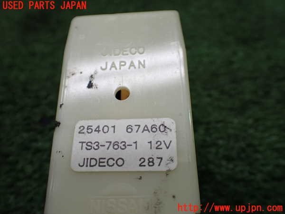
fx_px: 263
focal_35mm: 32
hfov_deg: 56.8
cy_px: 107
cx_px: 142
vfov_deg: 44.2
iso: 200
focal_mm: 5.79
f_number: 2.4
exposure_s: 1/125
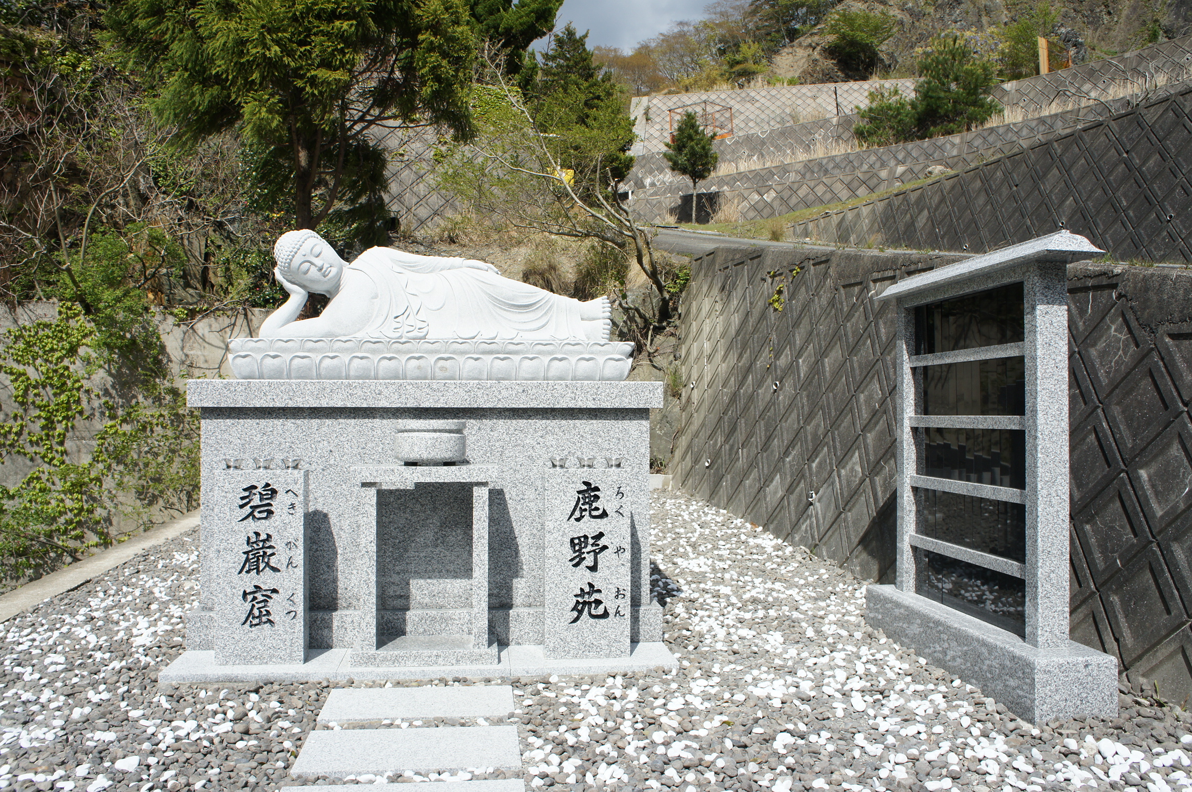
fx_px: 992
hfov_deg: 62.0
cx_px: 596
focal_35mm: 30
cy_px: 396
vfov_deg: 43.5
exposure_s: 1/500
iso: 200
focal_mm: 20
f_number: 8
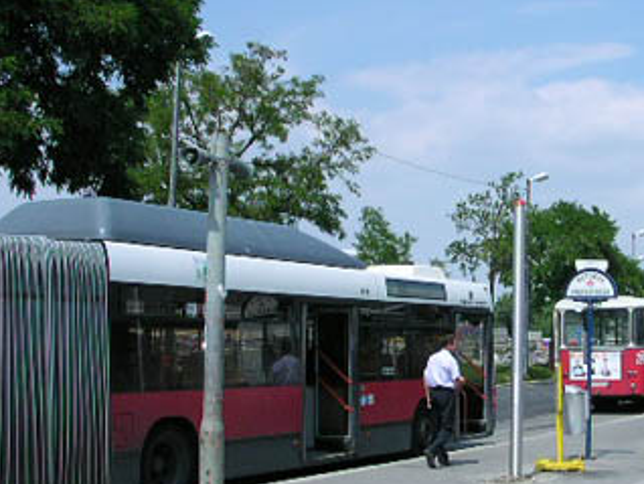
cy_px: 331
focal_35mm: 64
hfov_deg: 29.7
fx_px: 1192
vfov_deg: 22.8
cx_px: 490
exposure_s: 1/551
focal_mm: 5.6
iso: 100
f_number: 4.5
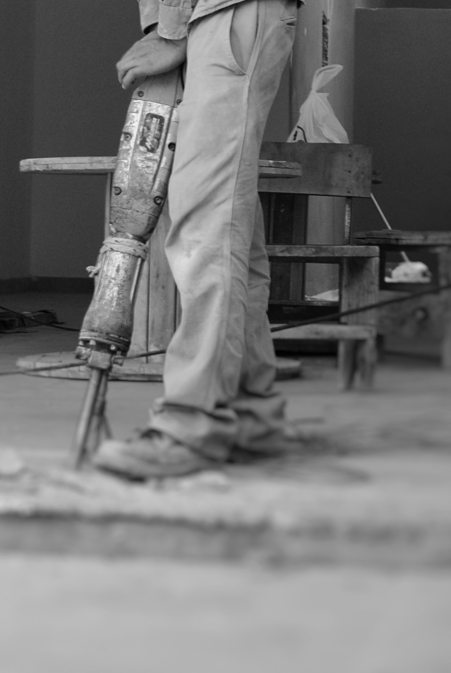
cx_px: 127
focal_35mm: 126
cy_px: 13
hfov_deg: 10.9
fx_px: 2361
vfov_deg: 16.0
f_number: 5
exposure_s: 1/30
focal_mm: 34
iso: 200
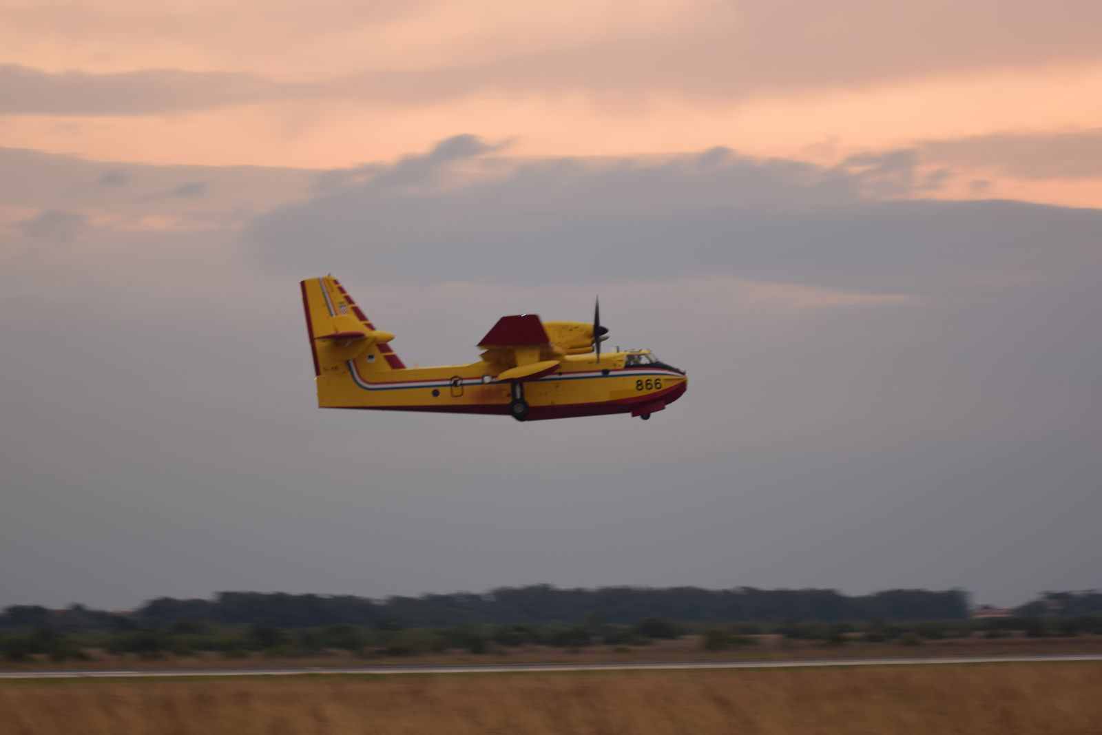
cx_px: 551
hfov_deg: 16.7
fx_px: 3765
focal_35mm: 123
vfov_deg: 11.1
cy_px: 368
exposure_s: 1/60
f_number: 4.5
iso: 100
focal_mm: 82
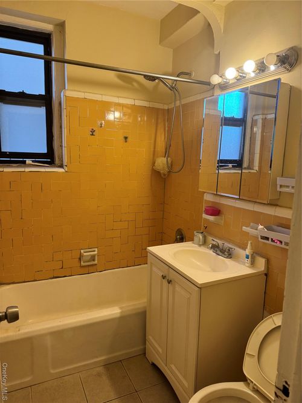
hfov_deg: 56.8
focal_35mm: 24
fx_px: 279
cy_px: 202
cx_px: 151
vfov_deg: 71.6
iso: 160
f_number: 1.78
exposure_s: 1/60
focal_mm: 6.76
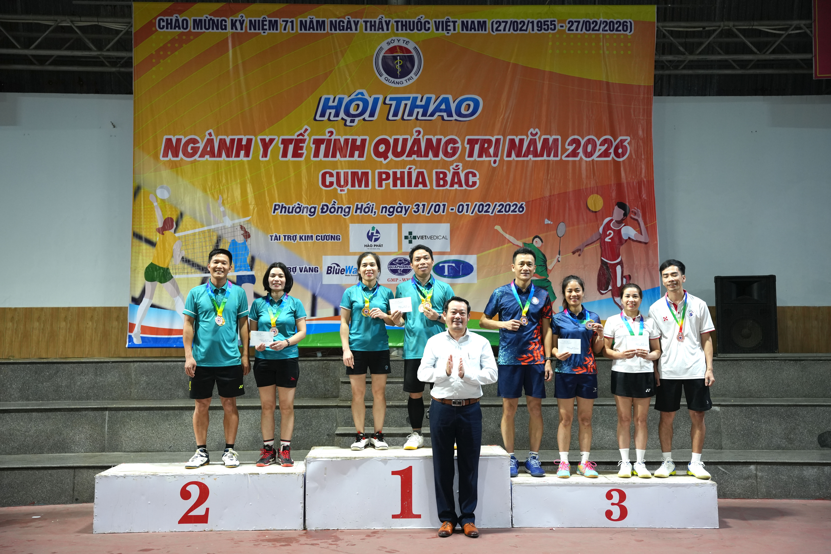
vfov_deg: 35.6
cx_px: 416
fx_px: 863
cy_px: 277
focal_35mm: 37
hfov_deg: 51.4
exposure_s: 1/160
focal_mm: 37.4
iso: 1600
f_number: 3.2
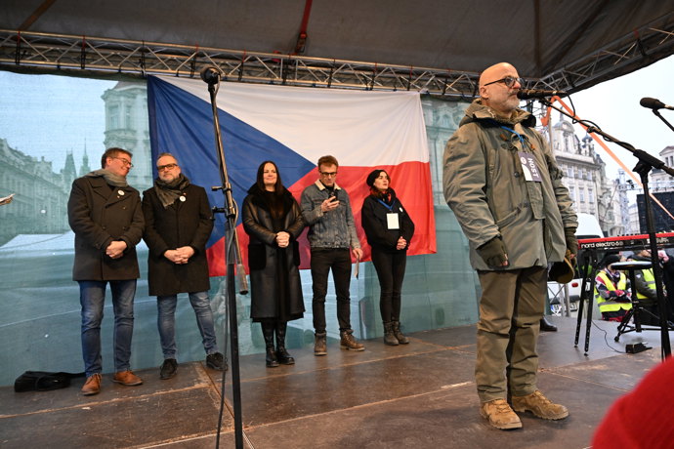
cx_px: 337
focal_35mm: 26
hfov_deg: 70.4
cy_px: 224
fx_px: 477
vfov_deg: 50.4
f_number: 4.5
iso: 3200
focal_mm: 25.5
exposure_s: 1/250
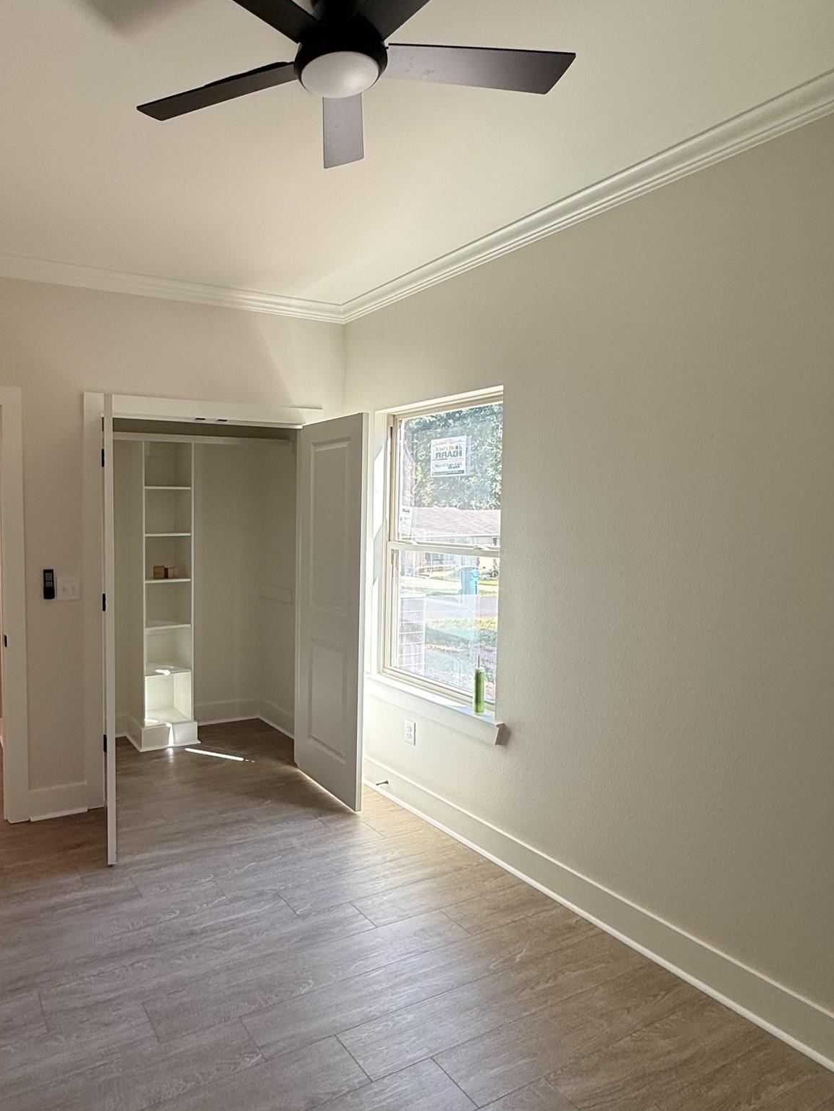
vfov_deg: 79.0
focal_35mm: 21
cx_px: 214
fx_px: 675
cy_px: 554
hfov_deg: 60.2
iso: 64
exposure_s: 1/120
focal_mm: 2.22
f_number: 2.2
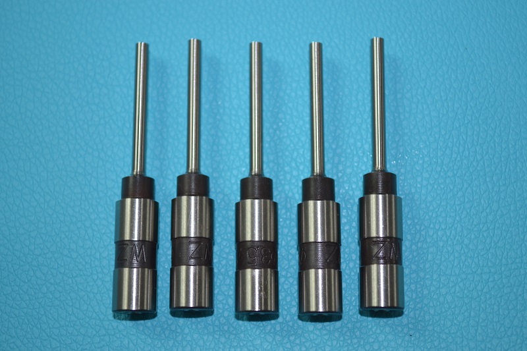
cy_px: 176
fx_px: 878
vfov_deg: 22.6
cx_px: 264
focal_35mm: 60
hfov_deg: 33.4
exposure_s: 1/15
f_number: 5.3
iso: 200
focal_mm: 40
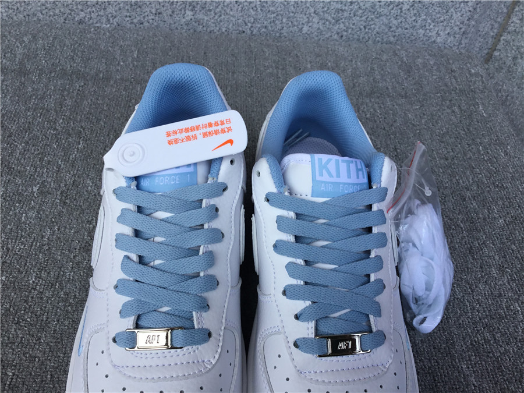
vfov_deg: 45.4
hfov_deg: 58.4
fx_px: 469
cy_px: 196
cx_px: 262
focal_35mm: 31
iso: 25
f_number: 2.4
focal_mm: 3.3
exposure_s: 1/494
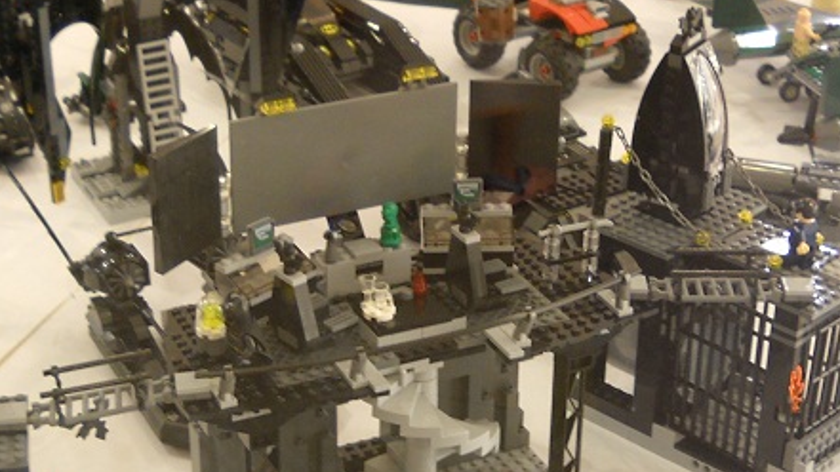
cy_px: 430
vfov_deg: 14.8
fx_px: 1804
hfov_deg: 26.2
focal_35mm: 81
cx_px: 394
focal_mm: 6.72
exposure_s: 1/8
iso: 135
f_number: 3.1
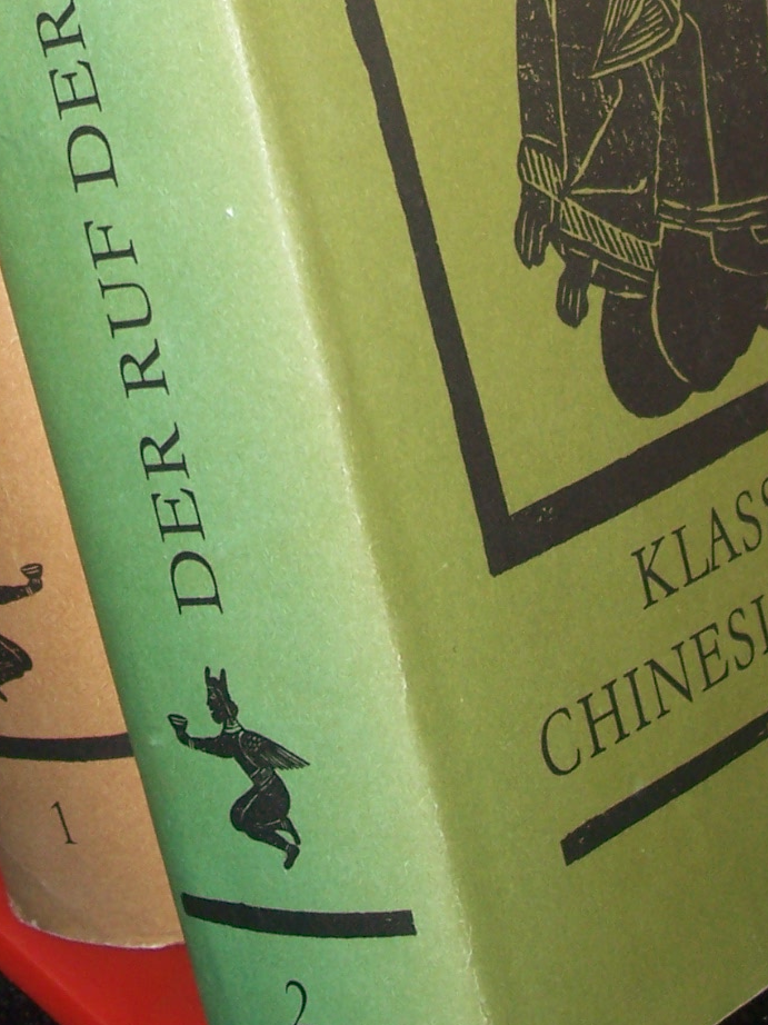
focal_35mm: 105
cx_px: 108
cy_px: -231
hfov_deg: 14.0
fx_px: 3108
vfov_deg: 17.8
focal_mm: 7
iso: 80
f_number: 2.8
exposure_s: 1/60
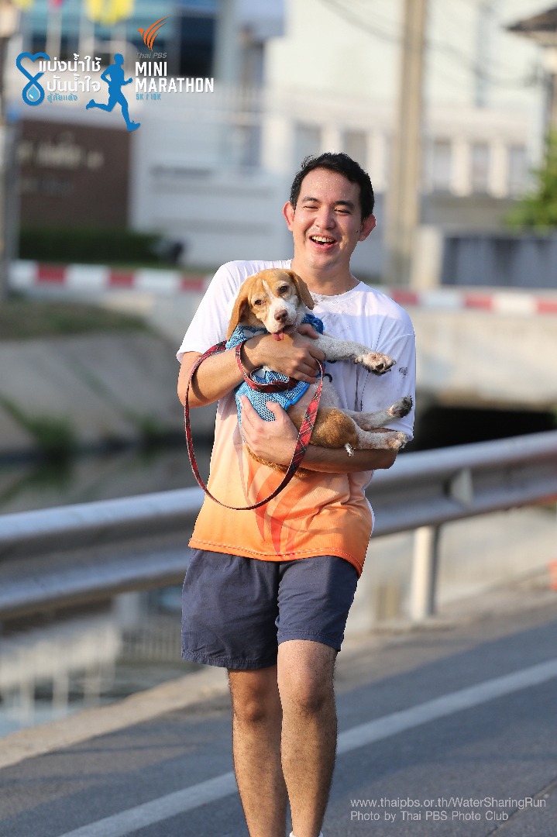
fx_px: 1010
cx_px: 278
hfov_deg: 30.8
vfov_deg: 45.0
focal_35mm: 44
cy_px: 418
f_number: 10
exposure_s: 1/80
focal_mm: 29
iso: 100
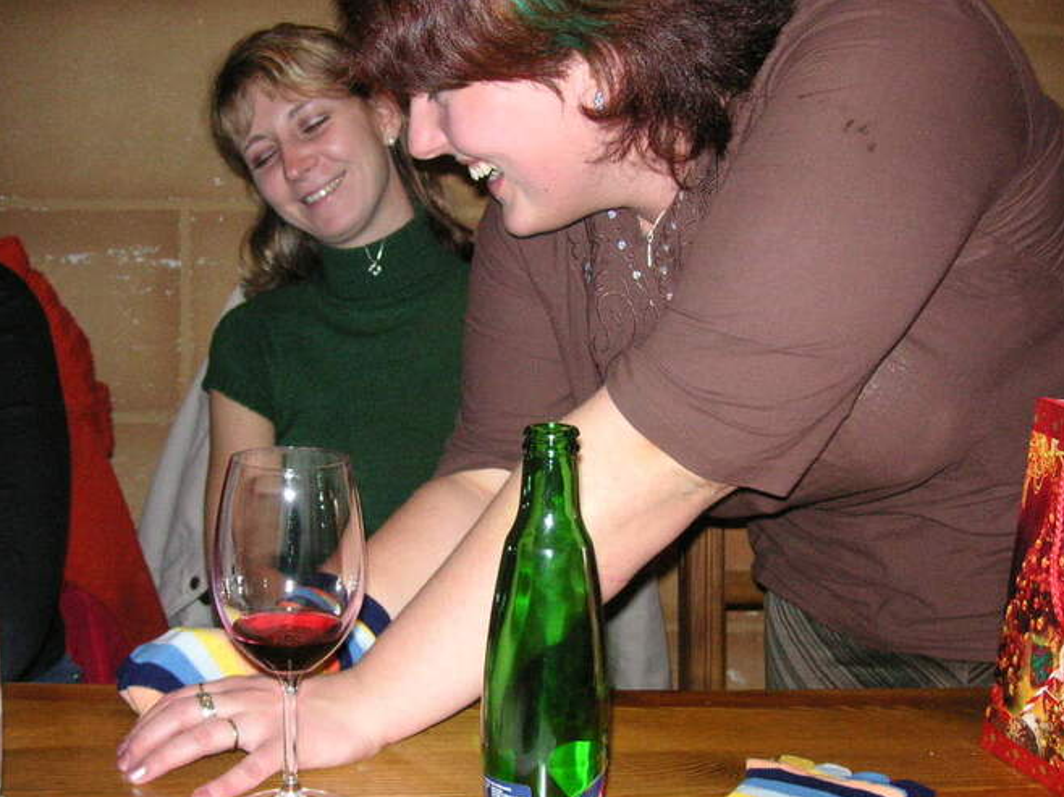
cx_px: 530
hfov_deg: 42.1
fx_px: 1383
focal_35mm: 45
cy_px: 445
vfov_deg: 32.1
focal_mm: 6.1
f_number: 2.8
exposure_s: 1/45
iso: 160
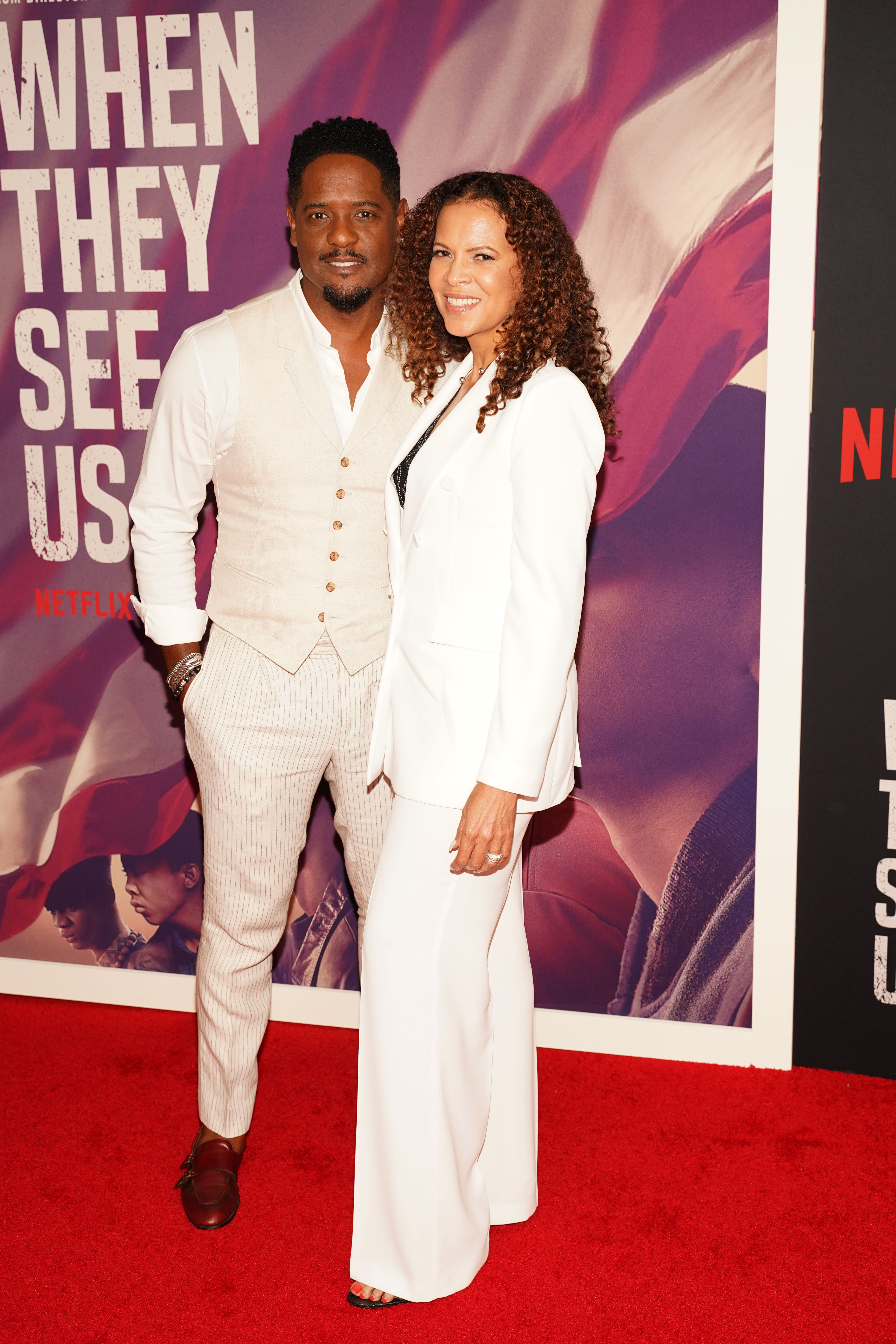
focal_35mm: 48
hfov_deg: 28.1
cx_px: 448
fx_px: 1792
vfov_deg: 41.1
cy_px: 672
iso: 800
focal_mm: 48
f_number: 5.6
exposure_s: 1/125
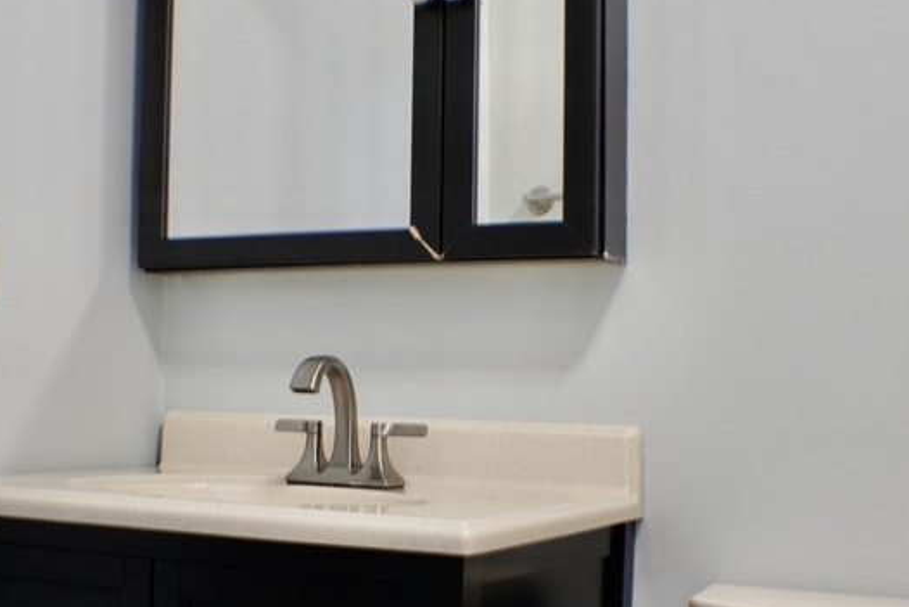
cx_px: 430
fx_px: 1843
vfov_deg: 18.6
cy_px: 444
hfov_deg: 27.7
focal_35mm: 73
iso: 800
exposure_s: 1/6
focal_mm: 25
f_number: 8
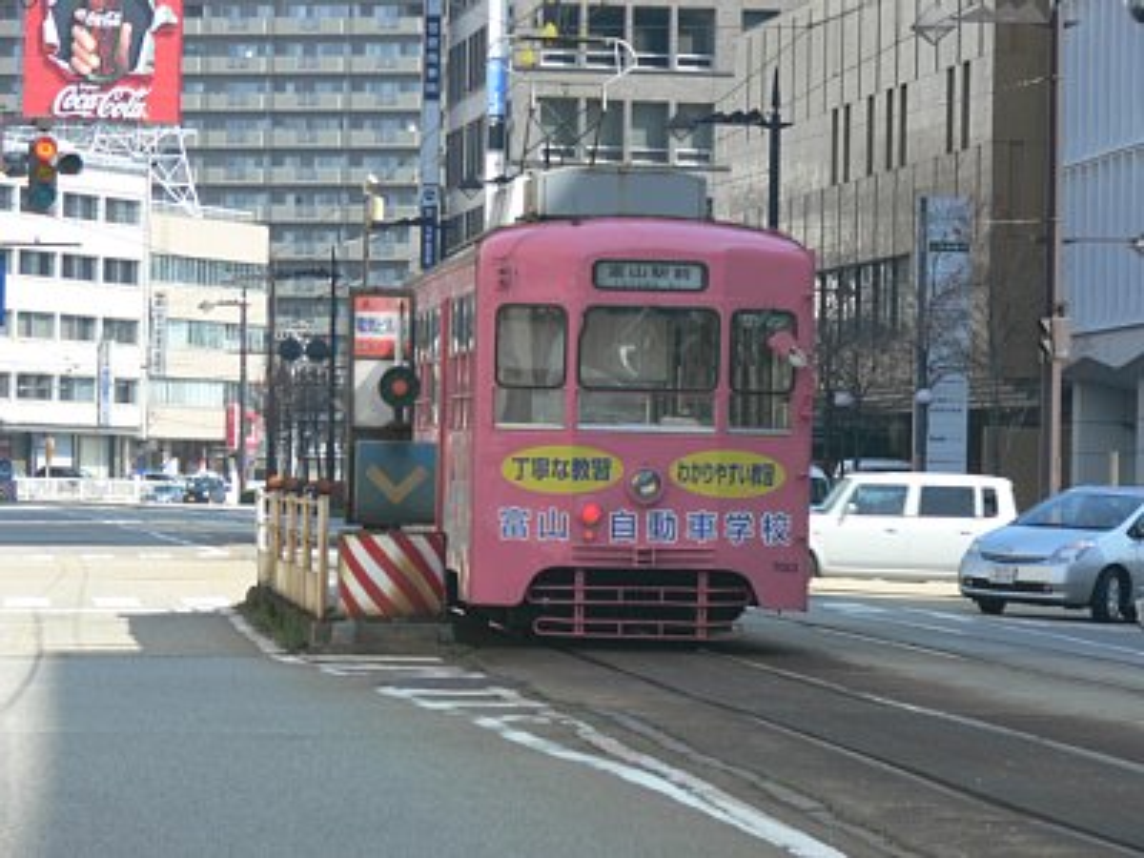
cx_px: 572
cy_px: 429
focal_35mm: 178
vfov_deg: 8.3
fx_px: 5883
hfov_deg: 11.1
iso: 80
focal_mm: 37.7
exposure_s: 1/100
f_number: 5.6
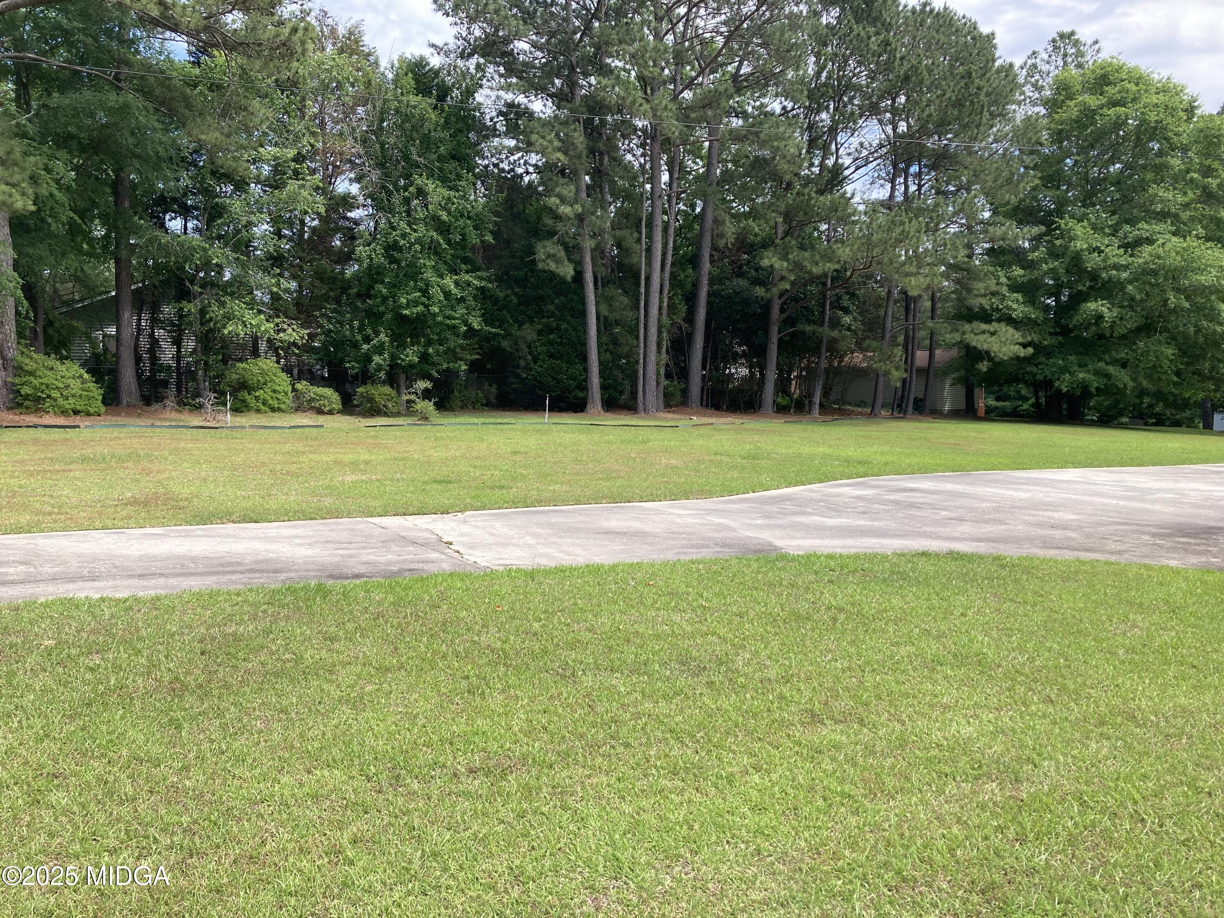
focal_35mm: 28
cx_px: 612
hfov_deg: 63.4
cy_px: 459
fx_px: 990
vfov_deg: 49.7
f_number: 1.8
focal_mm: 3.99
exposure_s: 1/952
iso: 20
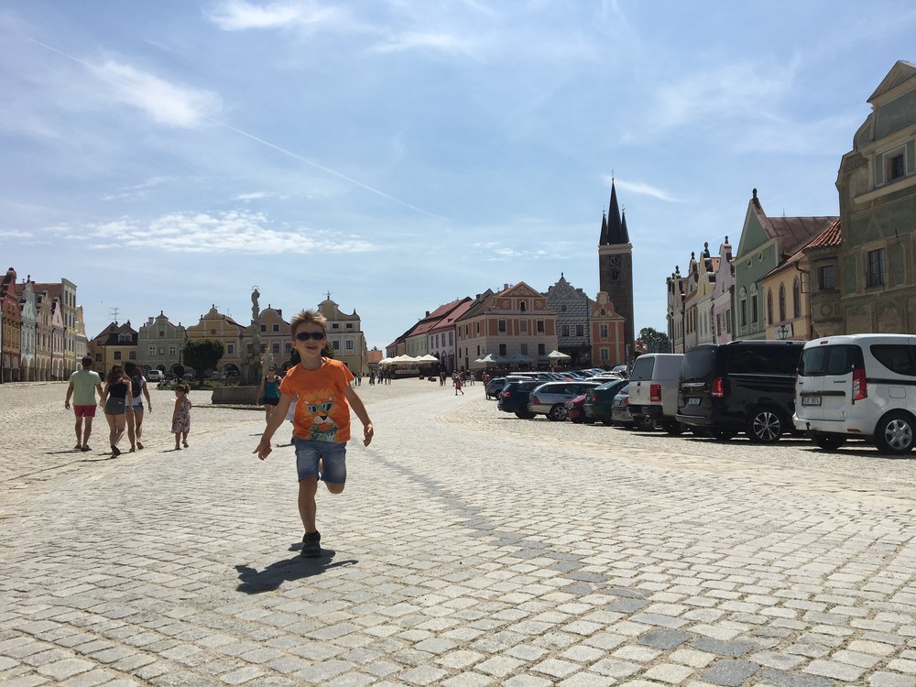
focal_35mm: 29
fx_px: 767
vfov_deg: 48.2
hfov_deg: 61.7
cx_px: 458
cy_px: 344
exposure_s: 1/3663
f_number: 2.2
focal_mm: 4.15
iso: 25
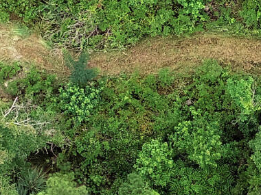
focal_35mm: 182
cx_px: 166
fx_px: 1372
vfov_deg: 8.2
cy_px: 55
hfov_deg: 10.9
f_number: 4.5
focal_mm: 8.8
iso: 100
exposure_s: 1/200
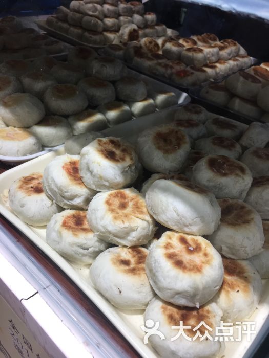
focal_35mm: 29
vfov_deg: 61.7
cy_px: 179
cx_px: 134
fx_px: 300
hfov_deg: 48.2
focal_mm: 4.15
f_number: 2.2
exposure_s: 1/100
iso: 40
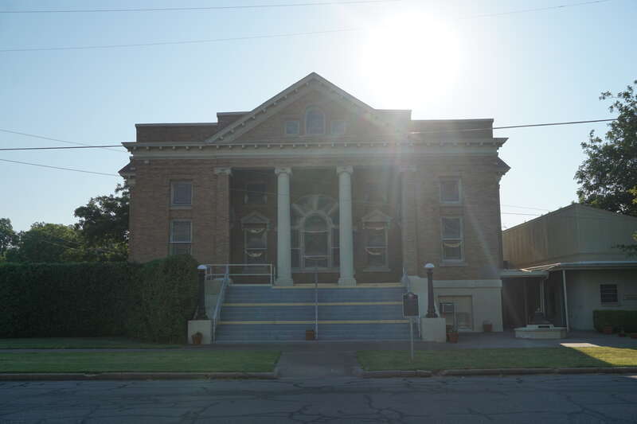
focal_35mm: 36
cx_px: 318
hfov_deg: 53.1
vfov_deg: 36.9
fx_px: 637
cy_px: 212
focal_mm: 24
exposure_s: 1/320
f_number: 9
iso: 100
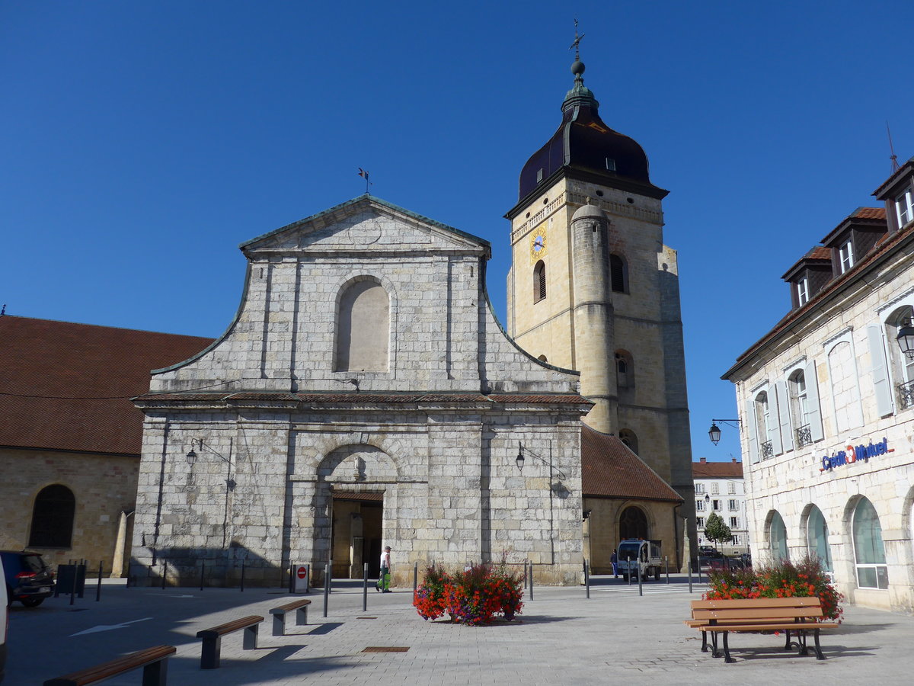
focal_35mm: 29
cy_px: 343
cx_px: 457
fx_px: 766
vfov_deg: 48.2
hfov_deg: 61.7
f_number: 3.2
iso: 80
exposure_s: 1/1600
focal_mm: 6
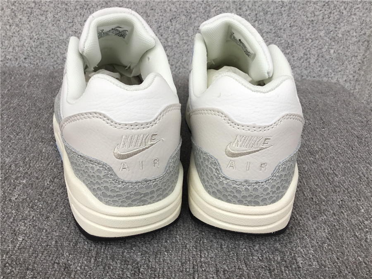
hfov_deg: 58.4
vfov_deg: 45.4
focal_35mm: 31
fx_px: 333
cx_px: 186
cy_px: 140
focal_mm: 3.3
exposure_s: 1/100
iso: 32
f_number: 2.4
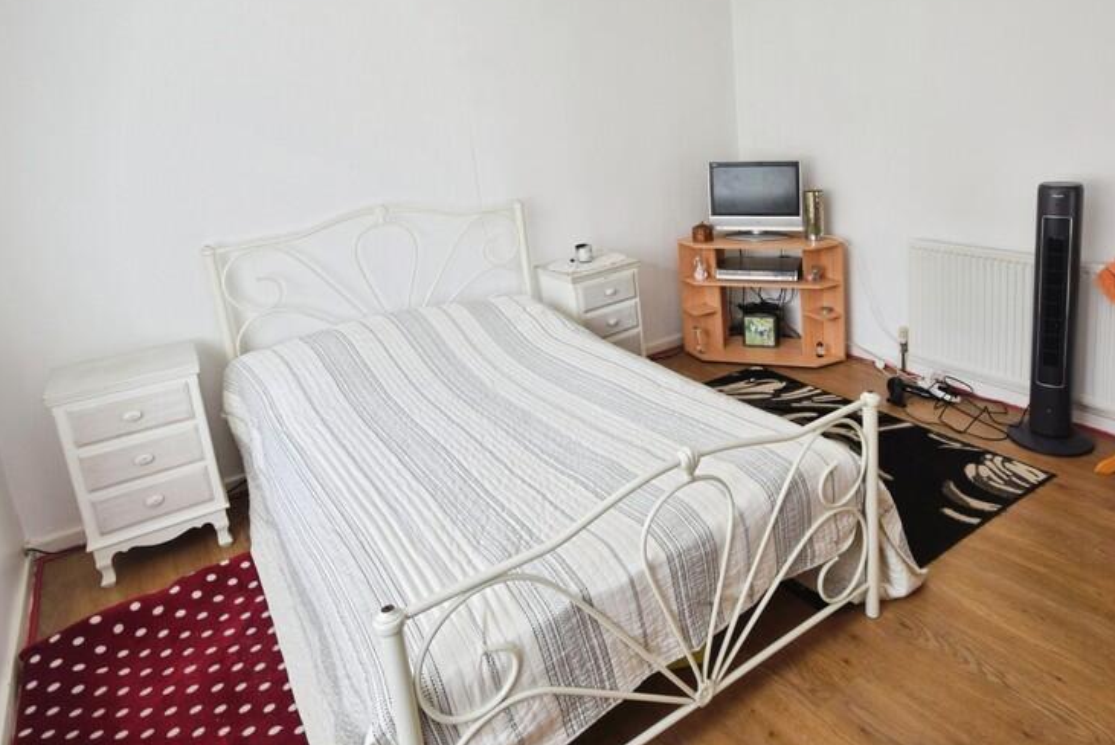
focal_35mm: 21
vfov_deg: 59.4
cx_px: 653
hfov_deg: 80.5
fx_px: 651
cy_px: 327
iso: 400
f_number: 5.6
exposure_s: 1/125
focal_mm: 10
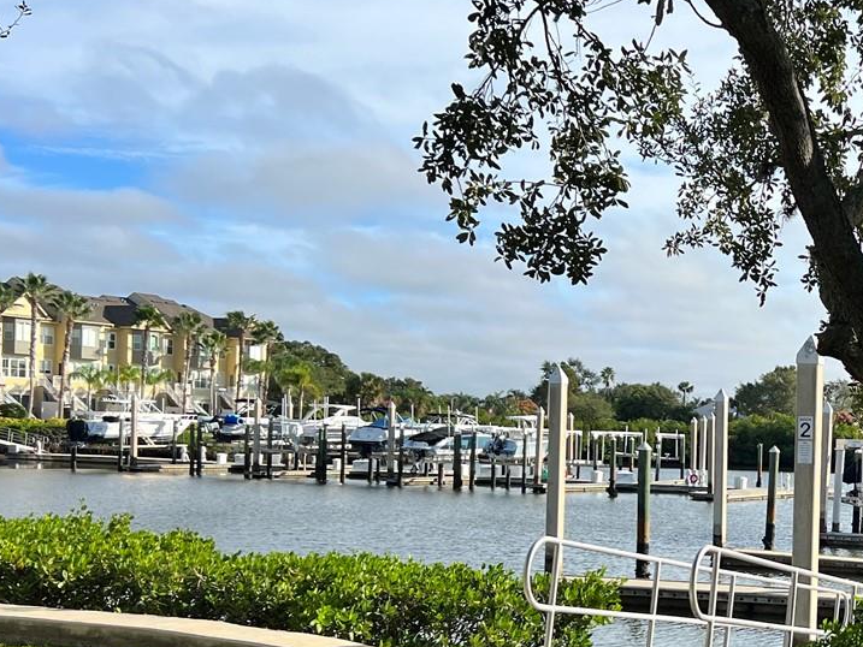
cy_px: 475
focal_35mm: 58
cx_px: 833
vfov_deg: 25.0
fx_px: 1446
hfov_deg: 31.1
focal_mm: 5.7
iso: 50
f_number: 1.5
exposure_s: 1/3704
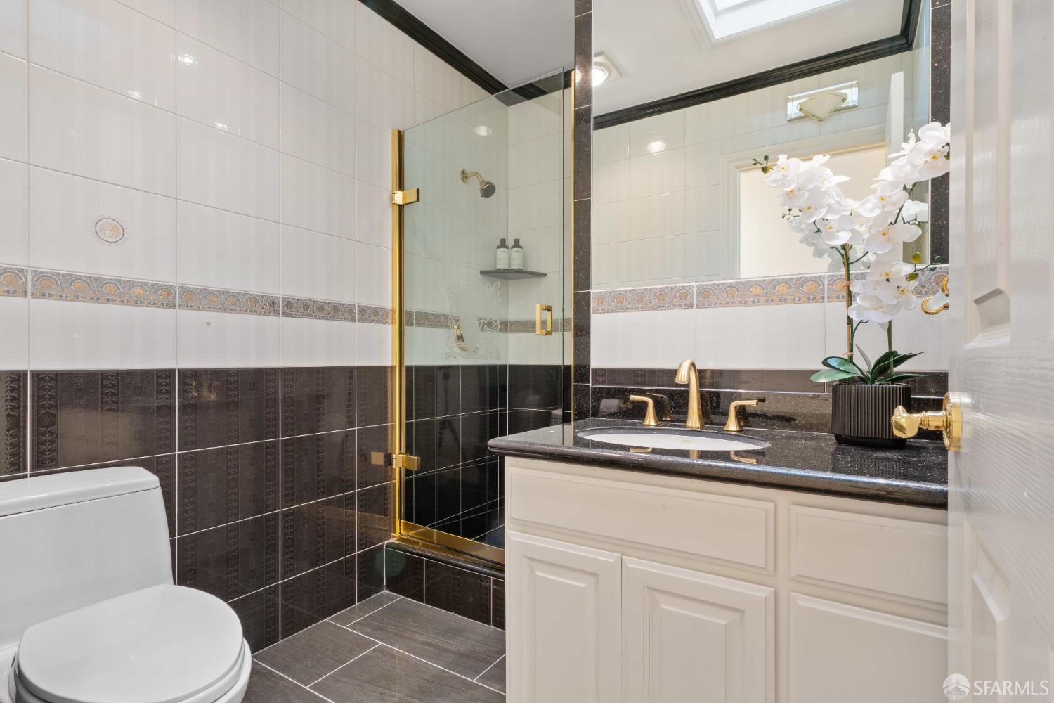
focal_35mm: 17
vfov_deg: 70.4
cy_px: 352
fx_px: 498
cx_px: 527
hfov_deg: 93.3
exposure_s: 1.6
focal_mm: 17
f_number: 16
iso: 250
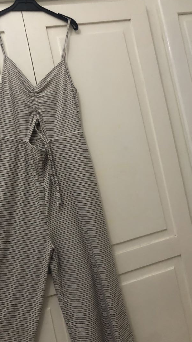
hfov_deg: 37.6
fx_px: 281
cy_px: 170
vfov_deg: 62.6
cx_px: 73
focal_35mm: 31
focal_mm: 4
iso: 100
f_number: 1.8
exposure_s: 1/7
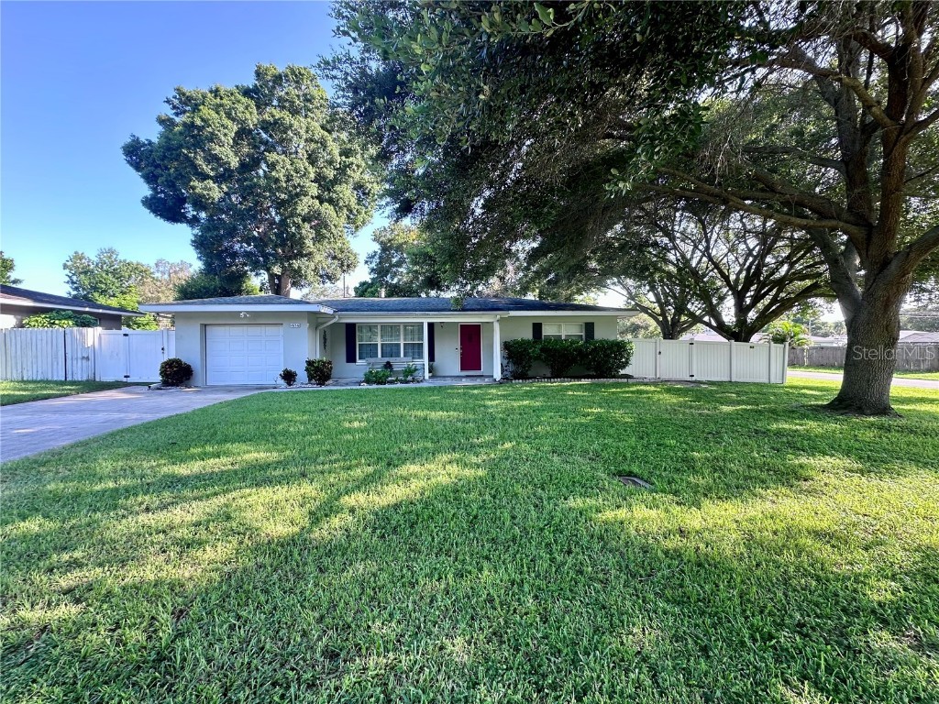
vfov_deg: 85.7
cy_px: 352
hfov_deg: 102.1
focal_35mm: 14
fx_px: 380
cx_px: 470
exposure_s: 1/103
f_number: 2.2
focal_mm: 2.22
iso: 40
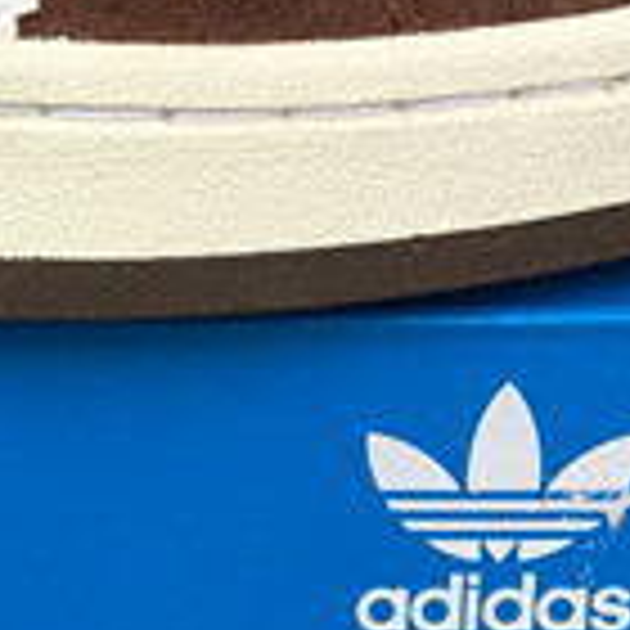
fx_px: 3624
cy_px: 124
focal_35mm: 176
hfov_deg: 9.6
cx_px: -400
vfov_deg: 9.9
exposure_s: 1/100
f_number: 2.4
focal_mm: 3.3
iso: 25
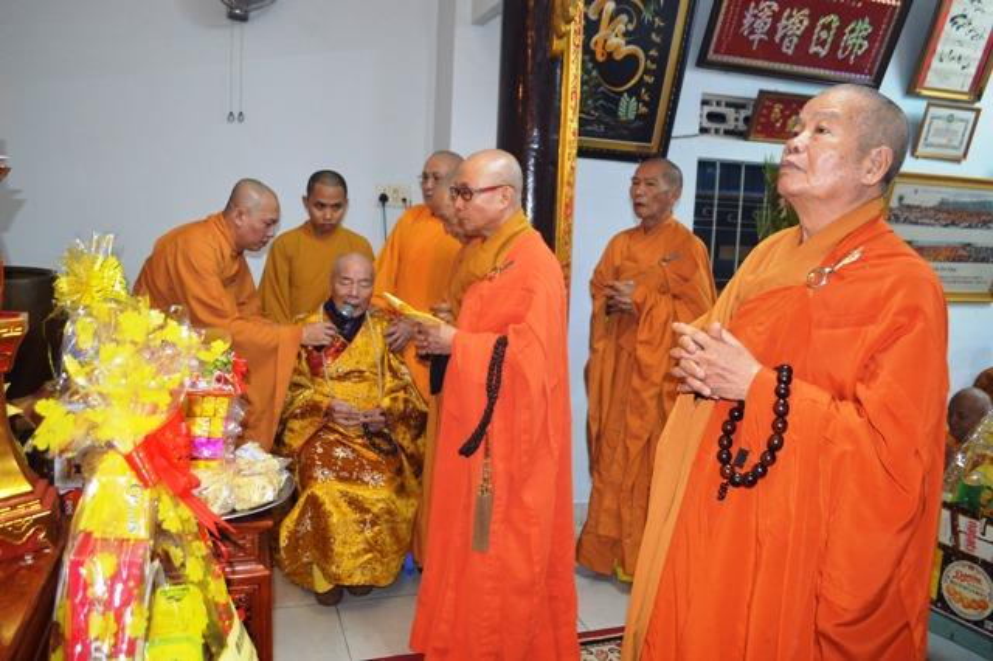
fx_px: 744
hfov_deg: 67.4
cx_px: 496
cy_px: 330
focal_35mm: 27
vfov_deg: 47.9
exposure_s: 1/30
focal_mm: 18
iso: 1250
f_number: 3.5
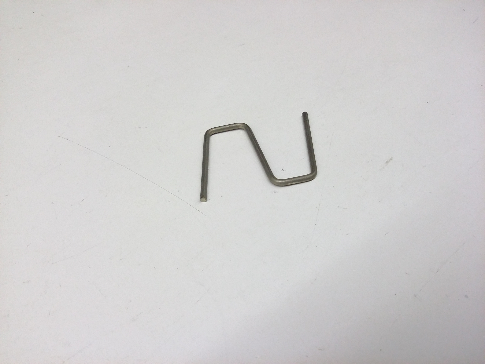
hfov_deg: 56.8
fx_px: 448
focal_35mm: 32
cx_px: 242
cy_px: 182
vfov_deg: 44.2
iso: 160
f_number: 2.4
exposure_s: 1/24
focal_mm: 3.4
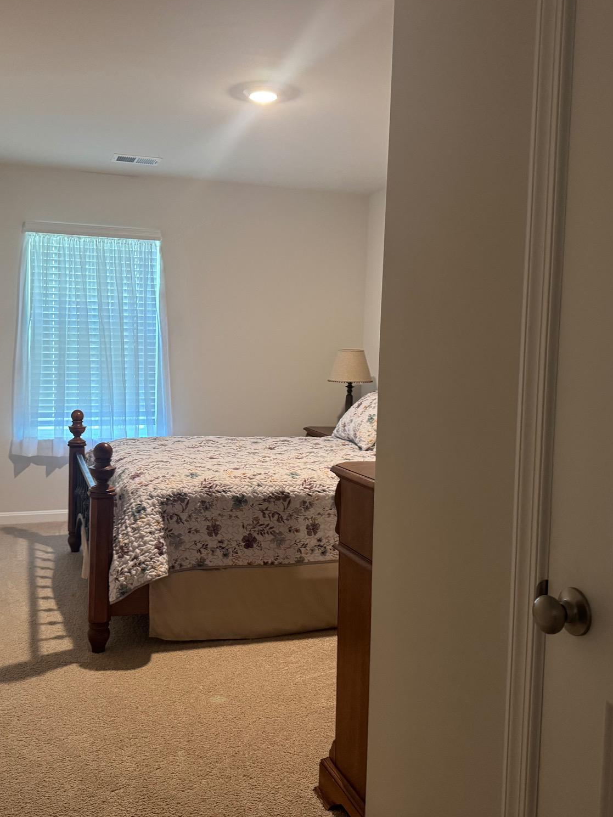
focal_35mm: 33
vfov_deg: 55.3
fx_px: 779
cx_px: 246
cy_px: 396
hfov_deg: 42.7
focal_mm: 6.76
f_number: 1.78
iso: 400
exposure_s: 1/60
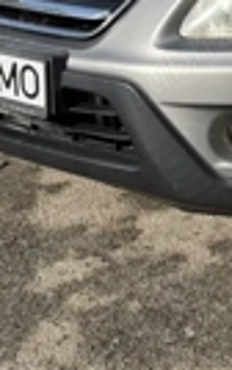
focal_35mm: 76
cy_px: 77
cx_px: 265
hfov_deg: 16.6
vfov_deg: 26.6
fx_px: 767
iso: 80
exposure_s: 1/3759
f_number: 1.78
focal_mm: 6.76
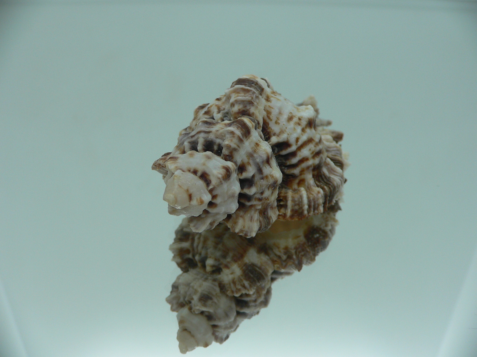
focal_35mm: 35
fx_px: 482
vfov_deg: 40.7
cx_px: 238
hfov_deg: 52.6
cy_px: 178
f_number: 2.8
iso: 80
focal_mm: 4.6
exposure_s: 1/60
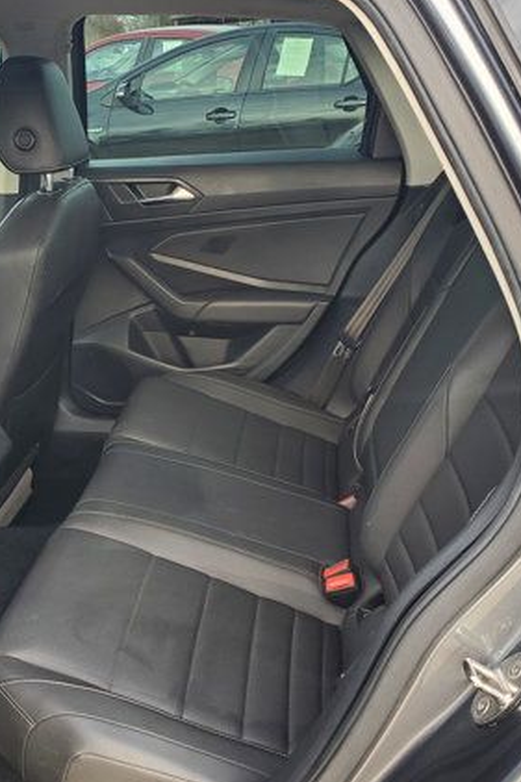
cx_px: 143
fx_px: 891
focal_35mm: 41
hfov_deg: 32.1
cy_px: 426
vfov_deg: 47.4
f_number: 2.4
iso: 125
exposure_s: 1/120
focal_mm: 4.3
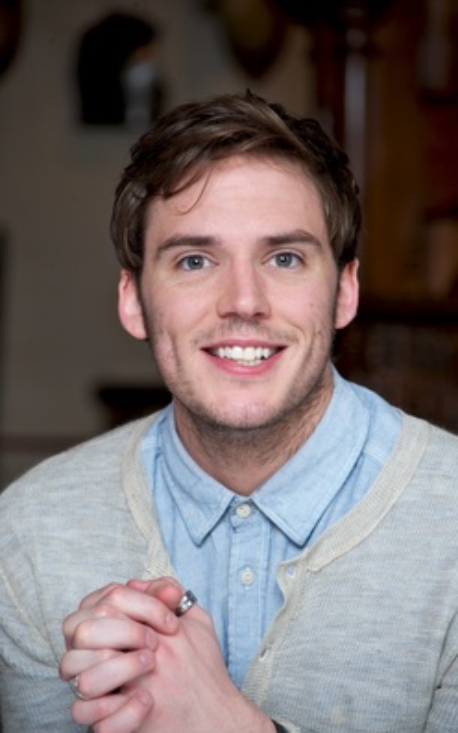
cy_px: 366
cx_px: 244
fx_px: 4096
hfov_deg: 6.4
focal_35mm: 205
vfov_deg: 10.2
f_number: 6.3
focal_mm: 200
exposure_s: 1/60
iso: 800
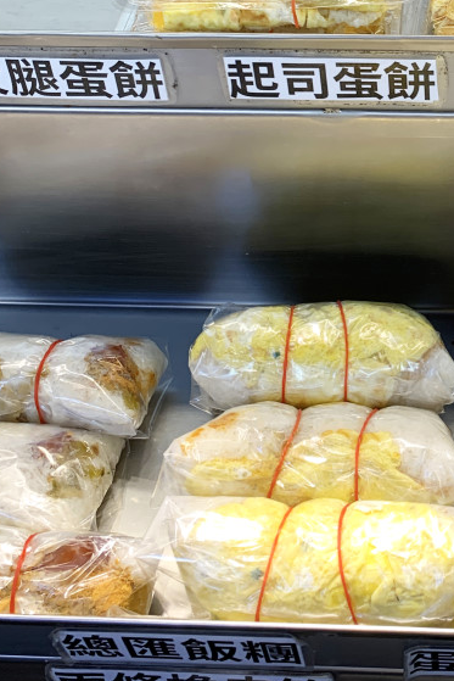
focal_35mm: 58
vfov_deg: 32.8
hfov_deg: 22.6
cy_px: 69
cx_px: 442
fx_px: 1096
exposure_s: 1/120
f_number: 1.8
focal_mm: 4.25
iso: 32
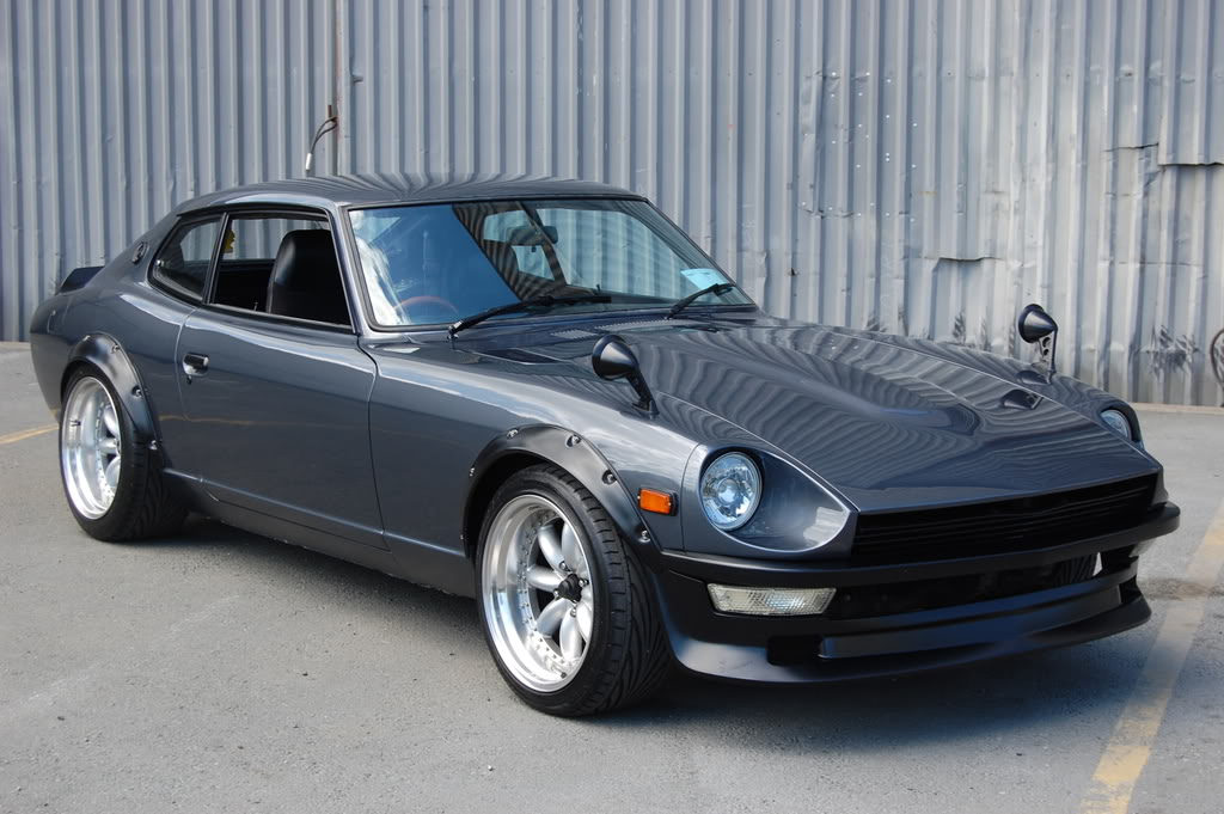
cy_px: 407
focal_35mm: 68
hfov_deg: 29.9
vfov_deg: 20.1
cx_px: 612
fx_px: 2293
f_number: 8
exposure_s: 1/125
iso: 200
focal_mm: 45
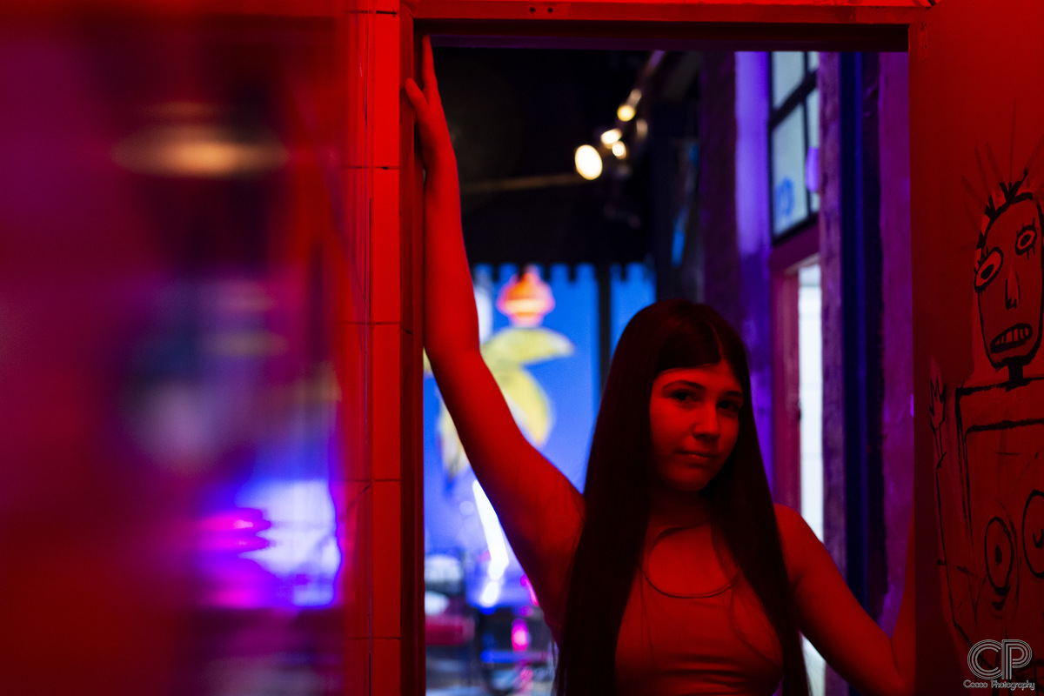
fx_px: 1522
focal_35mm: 52
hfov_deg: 37.9
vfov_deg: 25.8
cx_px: 522
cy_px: 348
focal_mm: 35
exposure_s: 1/50
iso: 1000
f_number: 1.8
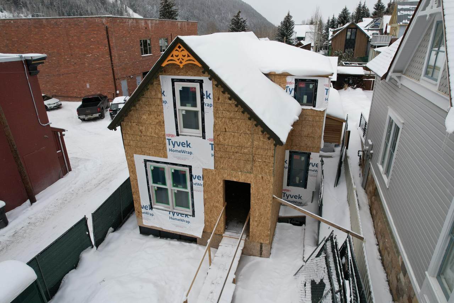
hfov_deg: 78.6
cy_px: 152
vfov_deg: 57.2
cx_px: 227
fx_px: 277
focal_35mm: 22
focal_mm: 8.38
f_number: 2.8
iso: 140
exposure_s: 1/2000
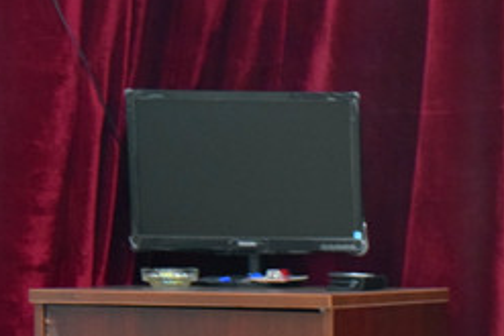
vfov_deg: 4.7
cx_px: 667
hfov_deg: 7.1
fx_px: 4048
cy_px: 388
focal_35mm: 289
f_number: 5.3
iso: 3200
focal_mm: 70
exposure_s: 1/13
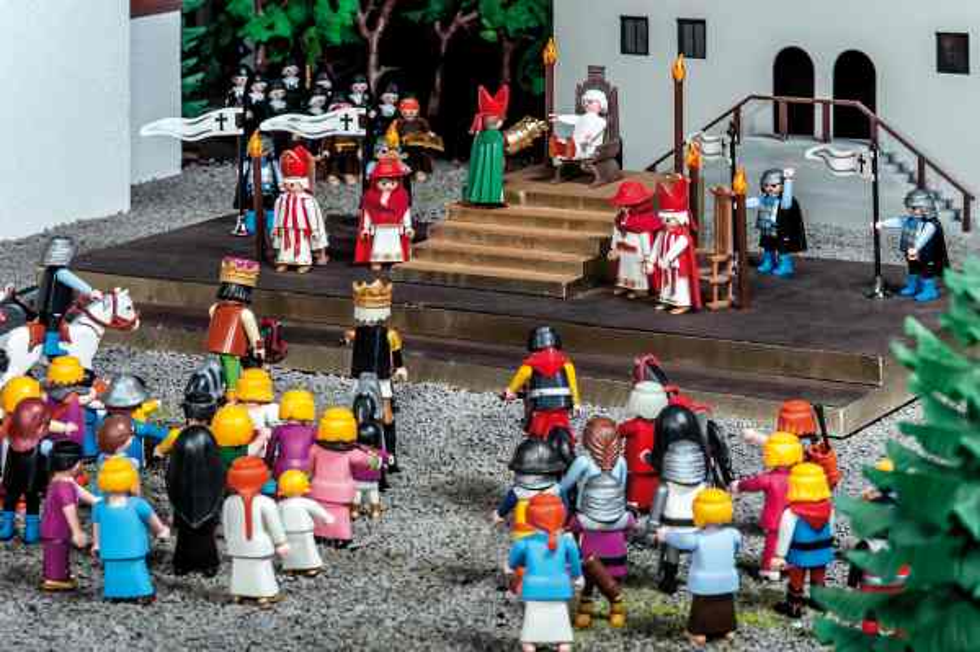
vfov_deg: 13.0
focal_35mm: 105
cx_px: 490
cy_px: 326
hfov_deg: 19.5
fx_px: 2856
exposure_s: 1/250
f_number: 22
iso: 100
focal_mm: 105
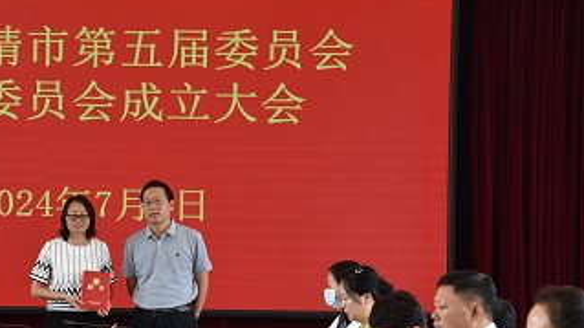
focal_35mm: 130
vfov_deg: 9.3
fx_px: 2012
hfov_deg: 16.4
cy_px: 229
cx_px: 119
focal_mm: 66
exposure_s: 1/80
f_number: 4.5
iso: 400
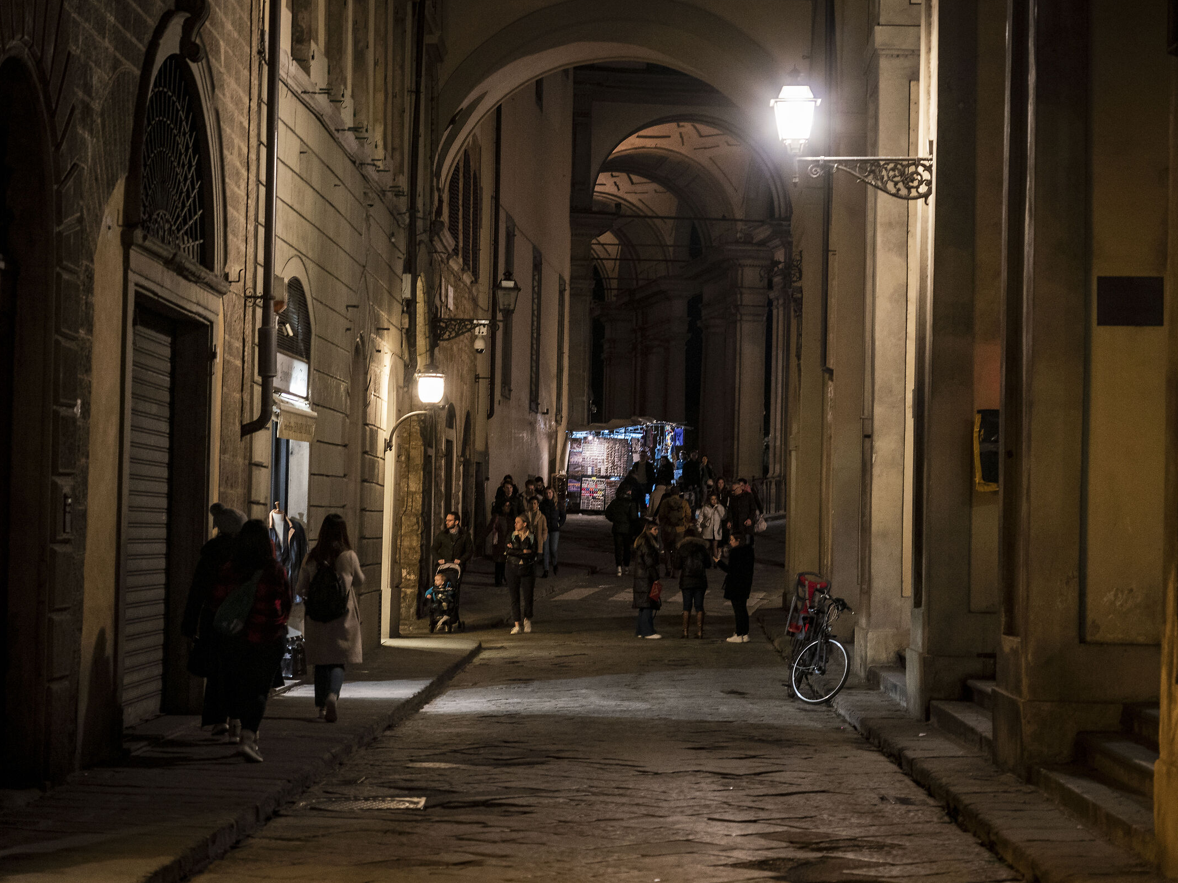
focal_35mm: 87
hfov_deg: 22.5
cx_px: 611
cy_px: 440
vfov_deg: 17.0
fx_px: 2960
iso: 3200
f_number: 4
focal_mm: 80
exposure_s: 1/40
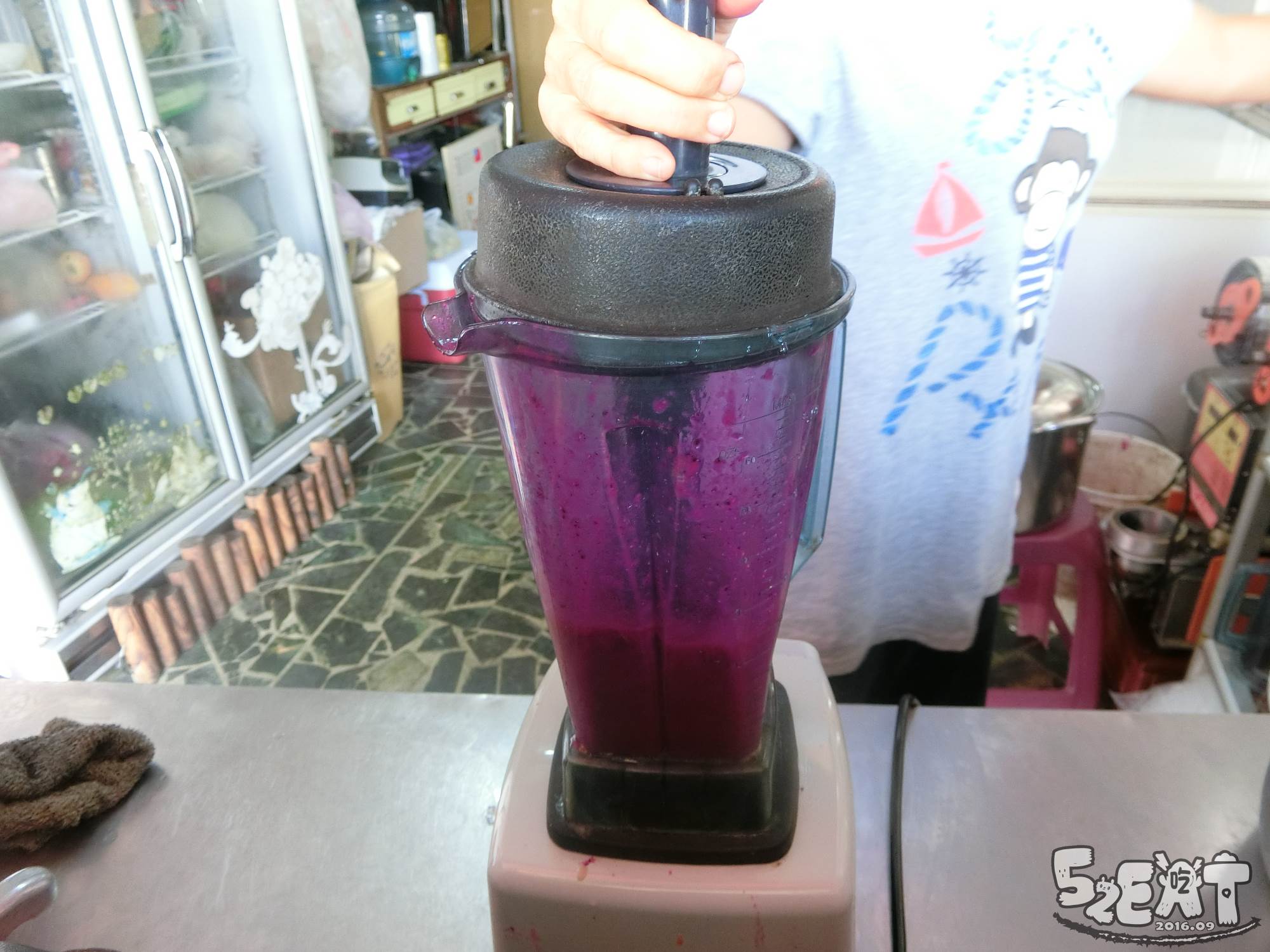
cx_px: 635
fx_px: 917
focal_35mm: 25
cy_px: 476
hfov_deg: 69.4
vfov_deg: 54.9
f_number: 2.8
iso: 400
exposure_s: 1/30
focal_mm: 5.4
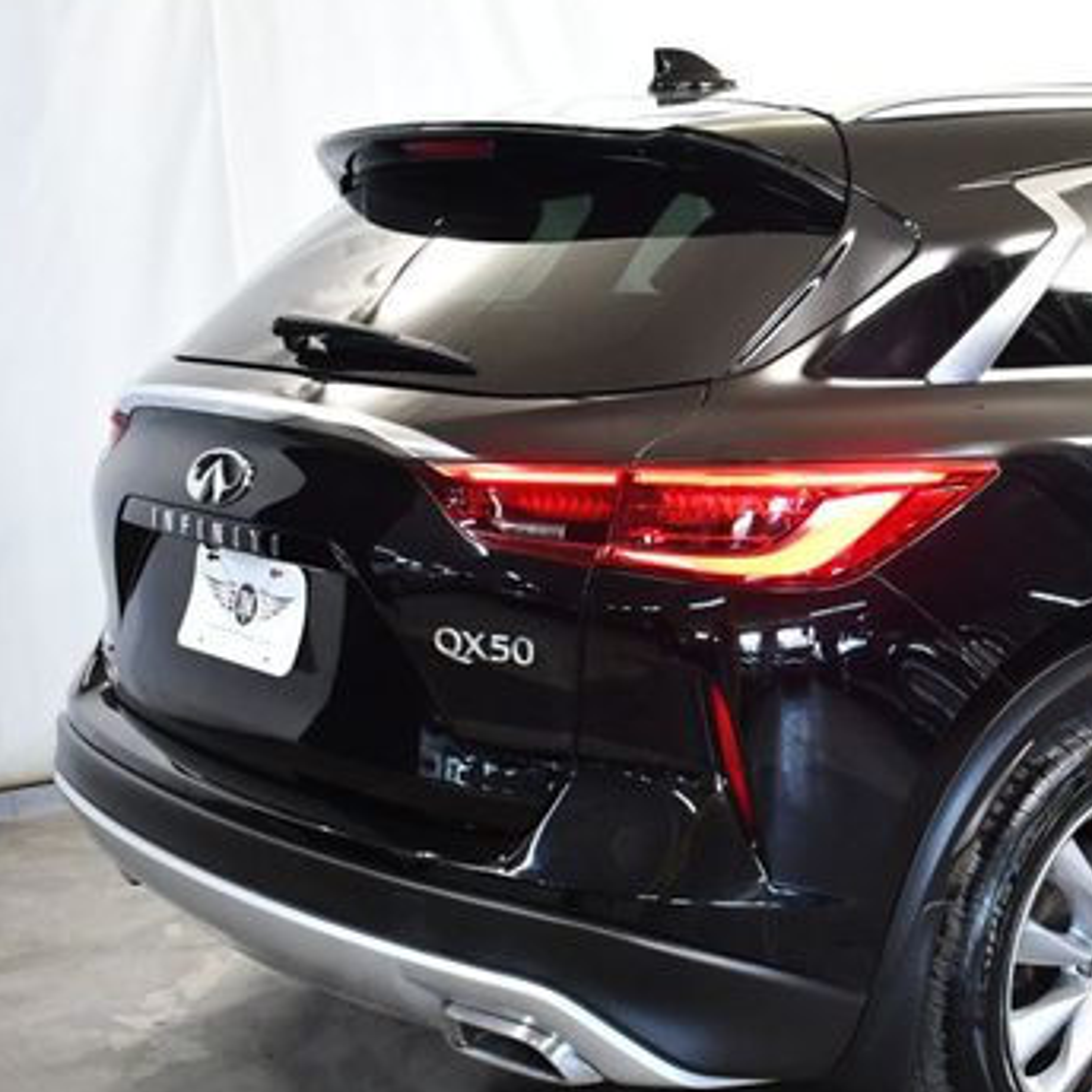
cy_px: 638
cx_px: 984
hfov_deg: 28.9
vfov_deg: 30.0
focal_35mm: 57
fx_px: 2034
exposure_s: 1/125
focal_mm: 18
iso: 1400
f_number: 3.5
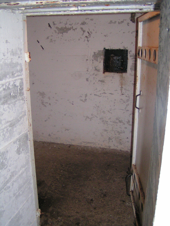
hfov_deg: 37.7
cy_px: 113
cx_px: 85
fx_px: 249
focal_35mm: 38
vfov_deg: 49.0
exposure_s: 1/40
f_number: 2.8
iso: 200
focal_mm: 5.8
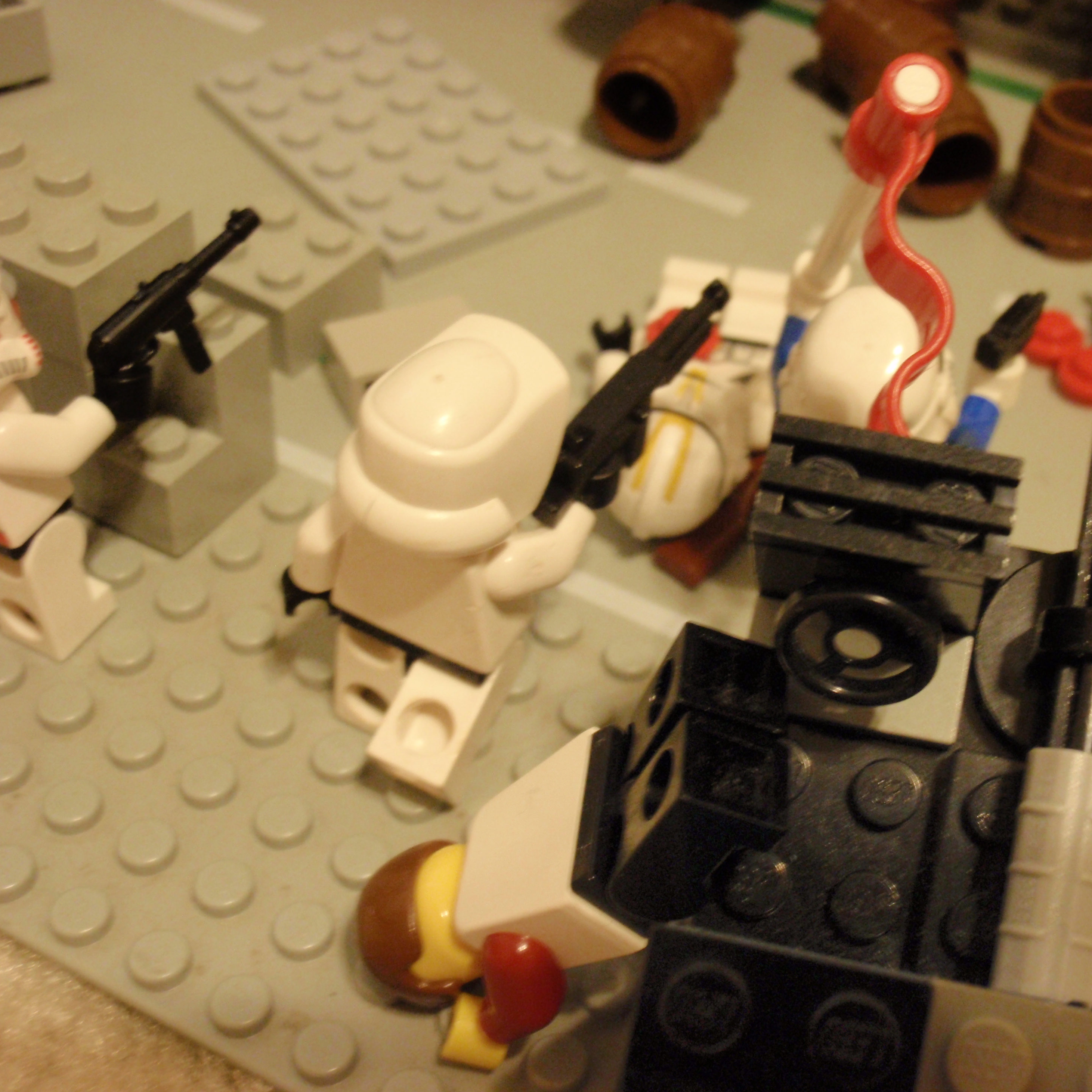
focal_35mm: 48
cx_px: 715
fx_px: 1713
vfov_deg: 35.4
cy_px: 538
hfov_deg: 35.1
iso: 200
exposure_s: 1/5
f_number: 3.9
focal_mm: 7.25
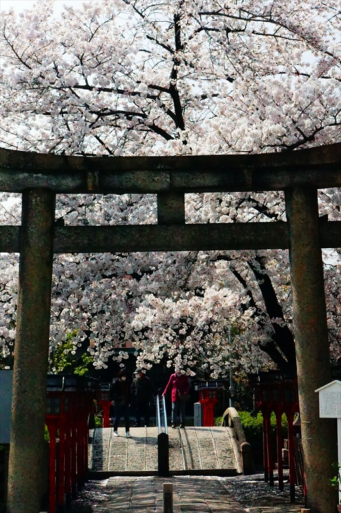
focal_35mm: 98
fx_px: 1388
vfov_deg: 20.9
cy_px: 256
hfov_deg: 14.0
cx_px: 170
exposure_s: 1/4000
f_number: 22
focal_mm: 65
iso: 12800
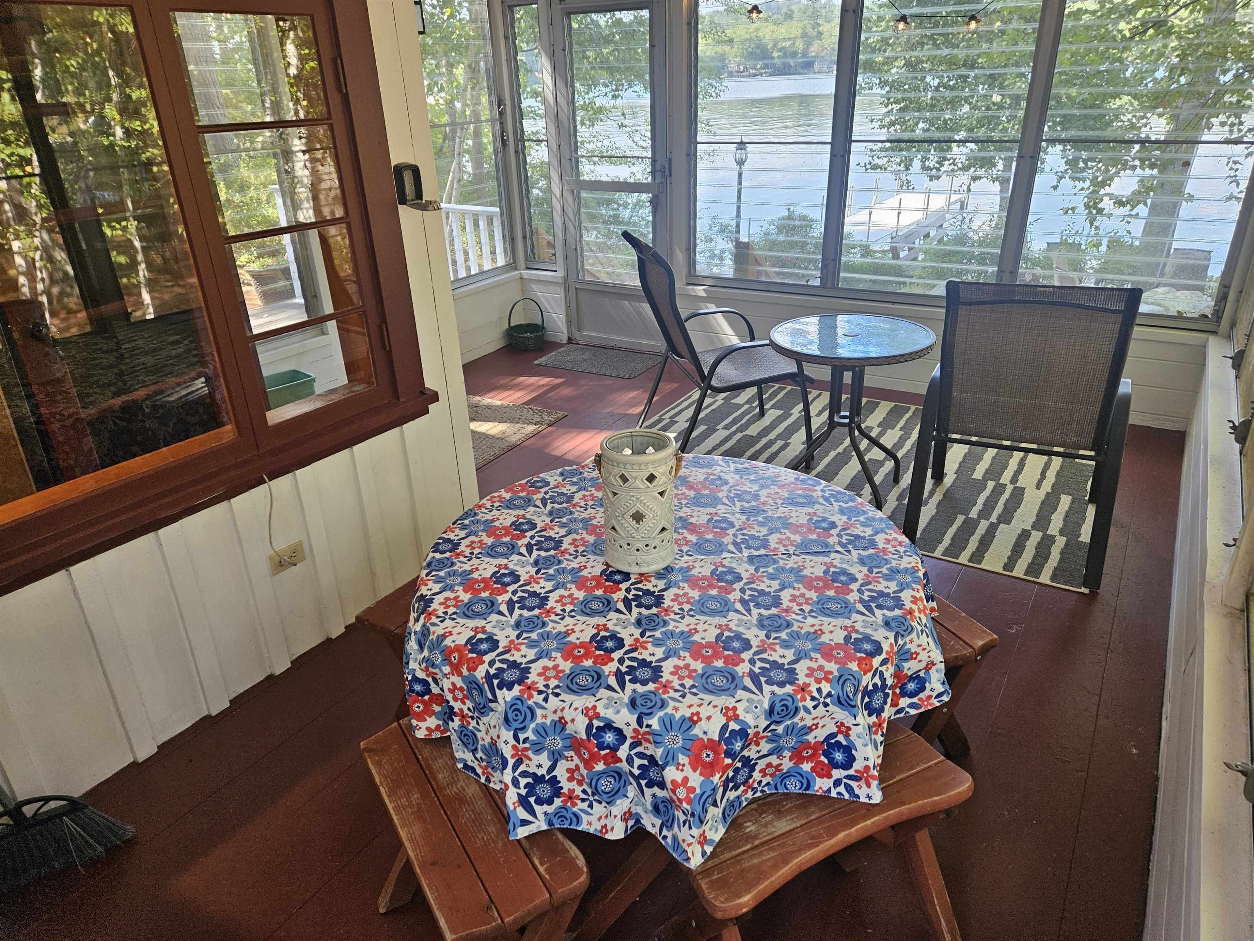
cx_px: 627
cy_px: 470
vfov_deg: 58.9
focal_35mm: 23
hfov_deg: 73.9
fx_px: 833
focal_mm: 5.4
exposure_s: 1/120
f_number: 1.8
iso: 80
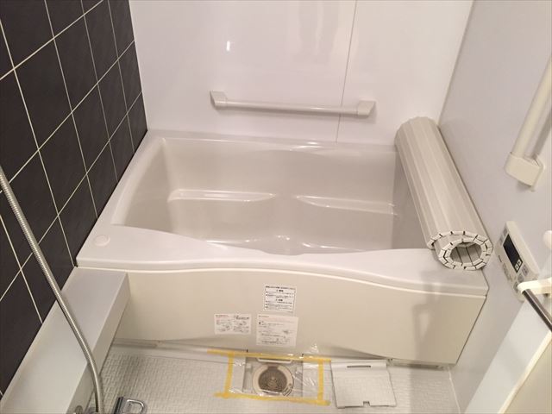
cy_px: 207
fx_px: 462
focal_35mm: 29
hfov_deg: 61.7
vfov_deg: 48.2
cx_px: 276
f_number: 2.2
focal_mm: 4.15
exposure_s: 1/33
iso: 200
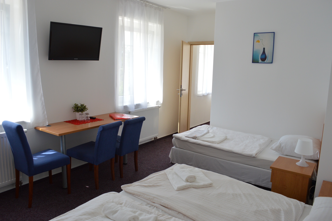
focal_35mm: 27
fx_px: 249
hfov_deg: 67.4
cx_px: 166
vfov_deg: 47.8
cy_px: 110
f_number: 5.6
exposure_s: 1/125
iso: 360
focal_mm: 18
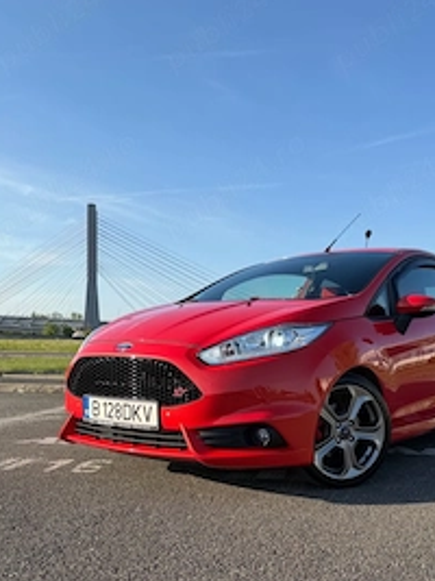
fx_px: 604
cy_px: 383
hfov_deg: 39.3
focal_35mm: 36
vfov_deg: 50.5
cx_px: 278
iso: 80
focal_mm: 6.76
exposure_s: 1/1770
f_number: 1.78
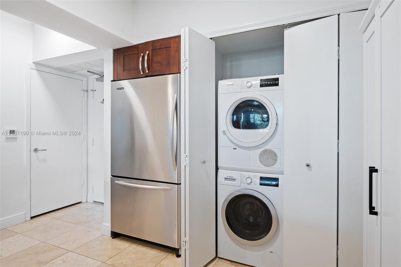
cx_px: 200
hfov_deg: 84.0
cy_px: 134
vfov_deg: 61.8
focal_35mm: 20
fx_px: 223
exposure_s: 1/2.5
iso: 200
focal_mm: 20
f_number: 8
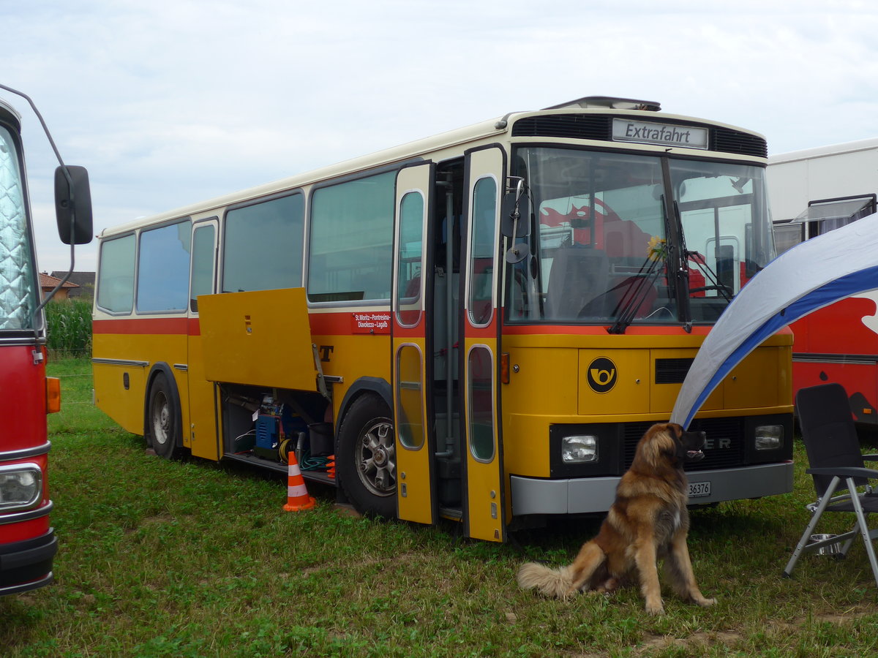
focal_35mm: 49
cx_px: 439
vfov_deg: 29.7
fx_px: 1243
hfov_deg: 38.9
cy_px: 329
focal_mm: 10.1
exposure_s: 1/400
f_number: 3.2
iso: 80
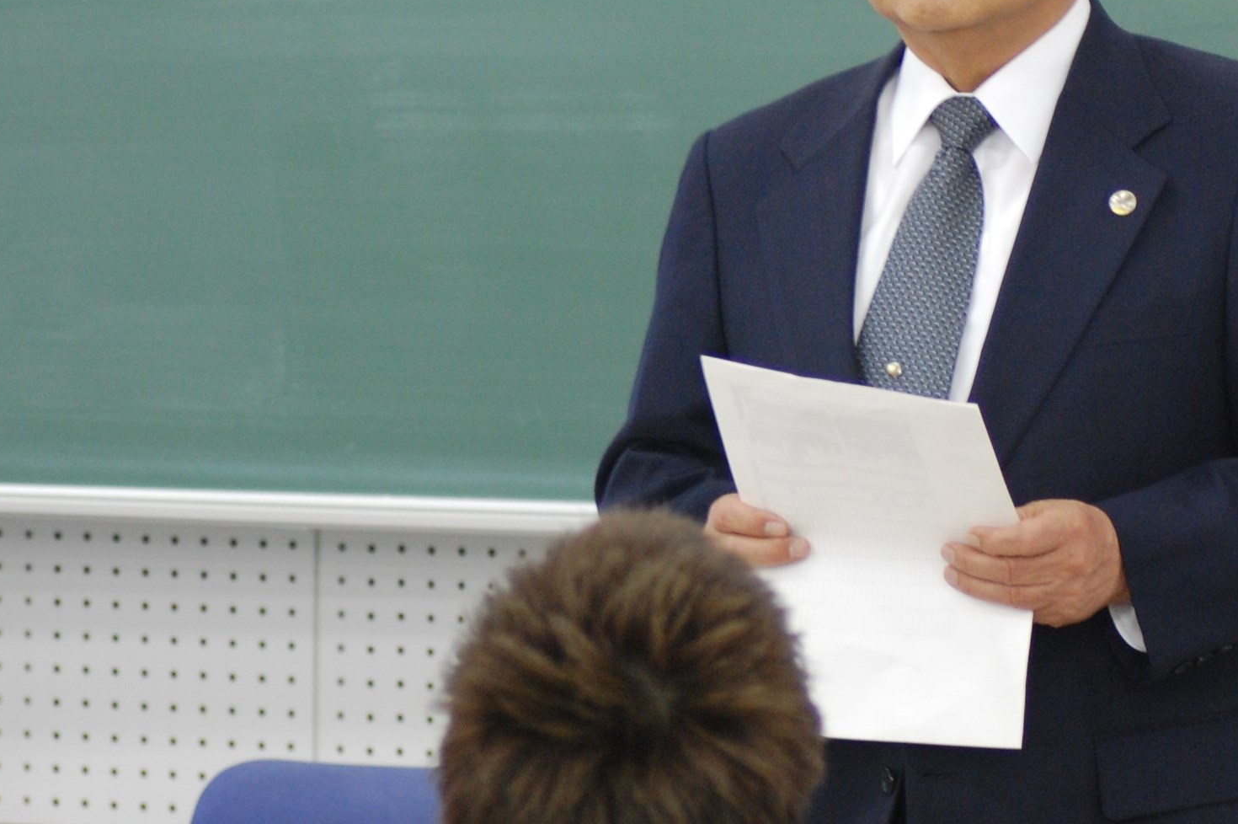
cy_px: 244
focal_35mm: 313
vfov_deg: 4.4
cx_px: 474
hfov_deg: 6.6
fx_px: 10756
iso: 800
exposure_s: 1/40
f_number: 4.8
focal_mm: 102
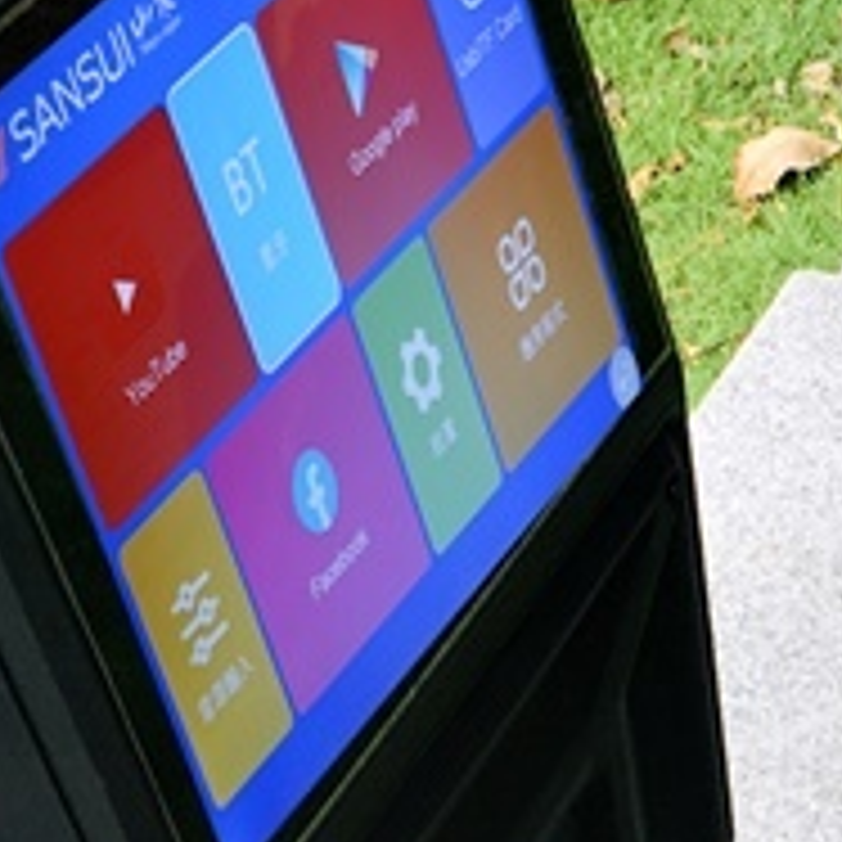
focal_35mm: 130
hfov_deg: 12.7
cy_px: 849
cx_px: 1261
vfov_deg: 13.2
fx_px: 3578
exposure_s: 1/120
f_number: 2.2
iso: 32
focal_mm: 4.15
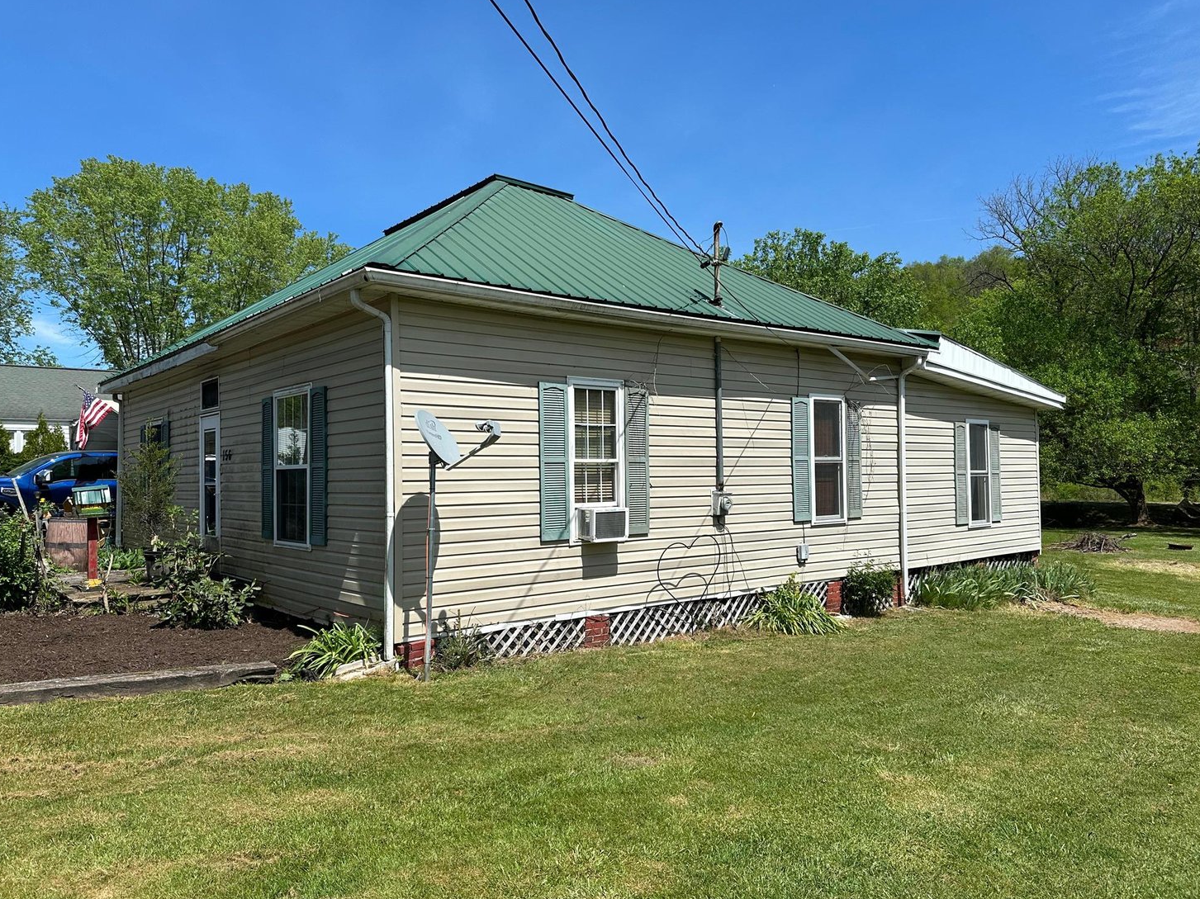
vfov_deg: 54.9
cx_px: 613
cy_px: 459
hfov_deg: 69.4
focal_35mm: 25
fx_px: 866
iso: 80
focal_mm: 6.86
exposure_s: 1/5525
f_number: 1.78
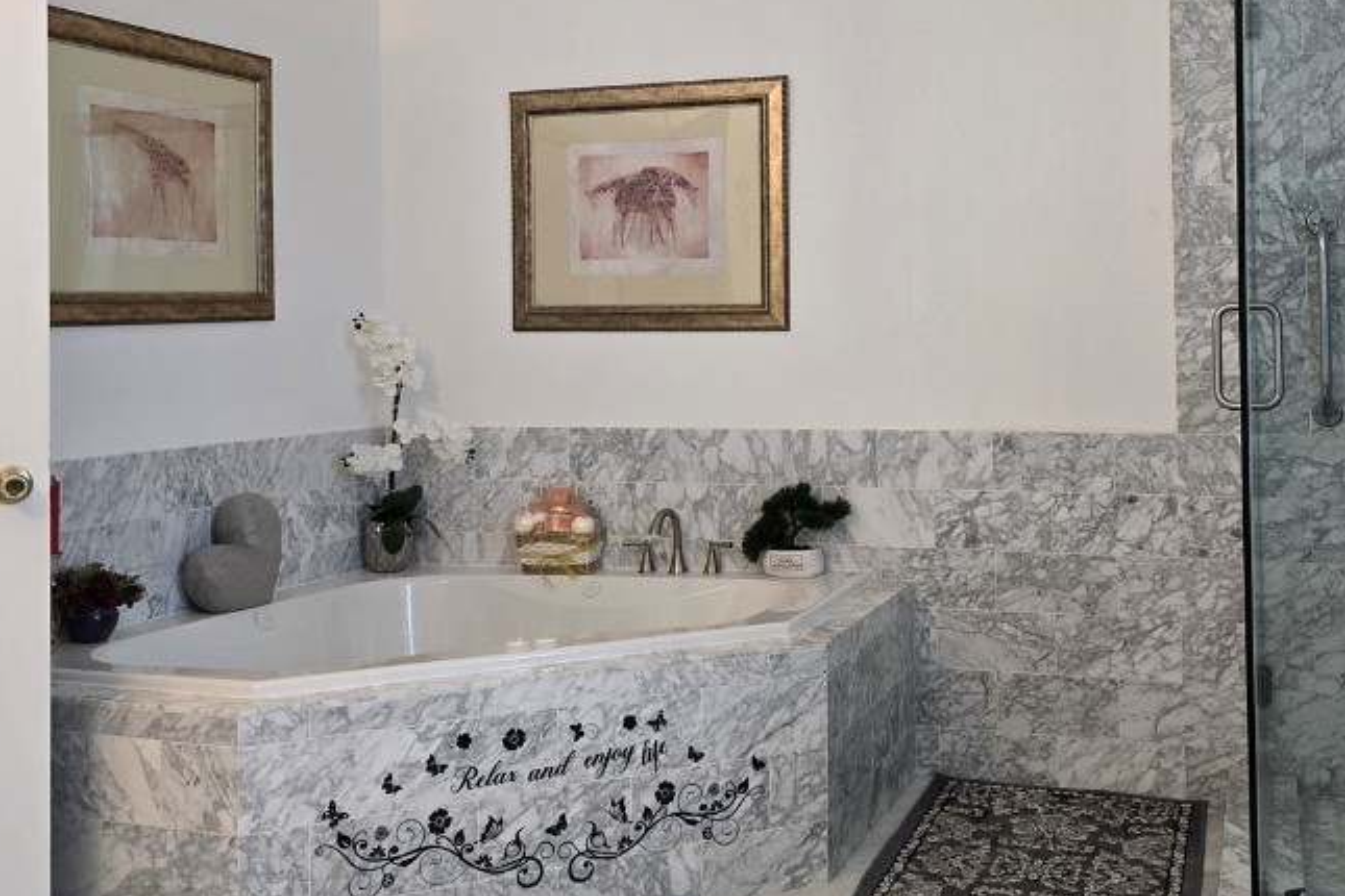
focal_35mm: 38
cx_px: 732
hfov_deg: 50.6
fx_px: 1420
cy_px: 321
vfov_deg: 34.8
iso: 400
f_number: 1.7
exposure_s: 1/120
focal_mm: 6.3
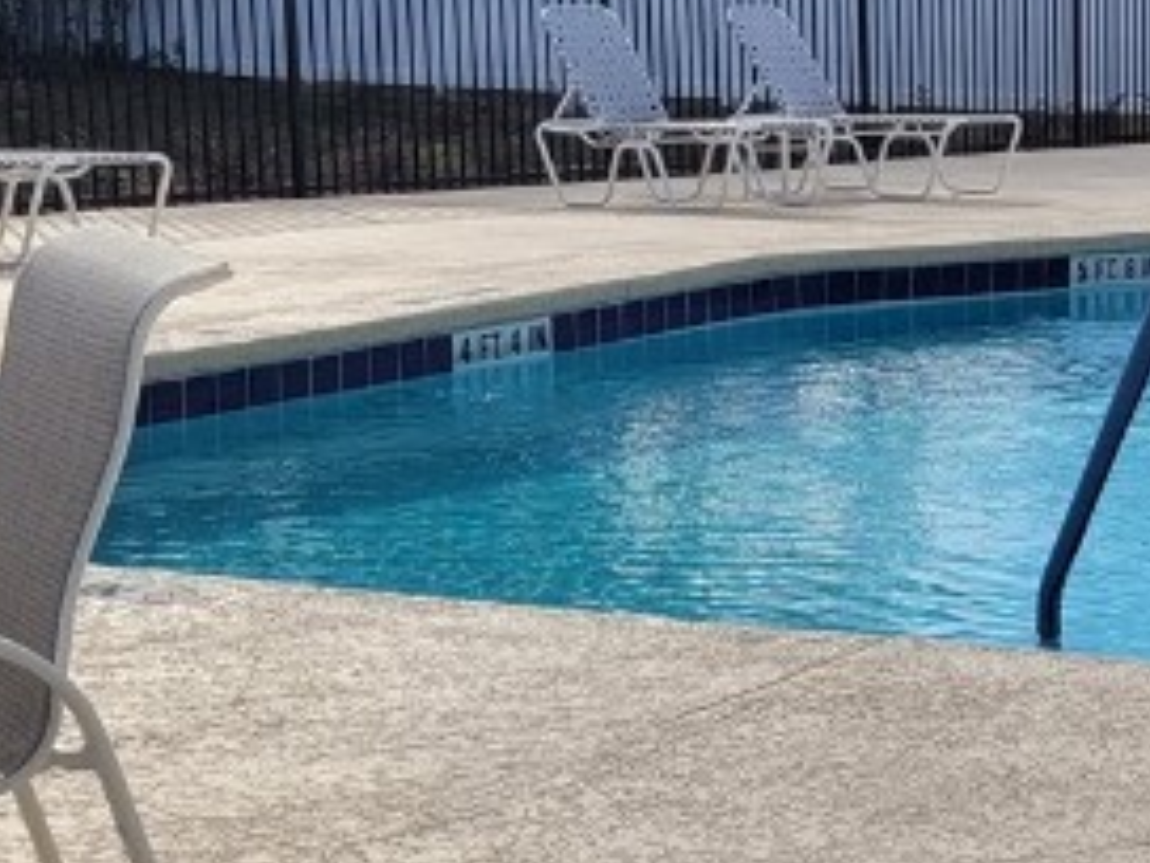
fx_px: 3256
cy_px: 558
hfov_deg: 18.9
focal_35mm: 98
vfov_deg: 15.1
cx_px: 1378
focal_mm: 5.4
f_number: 1.8
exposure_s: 1/3143
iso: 40
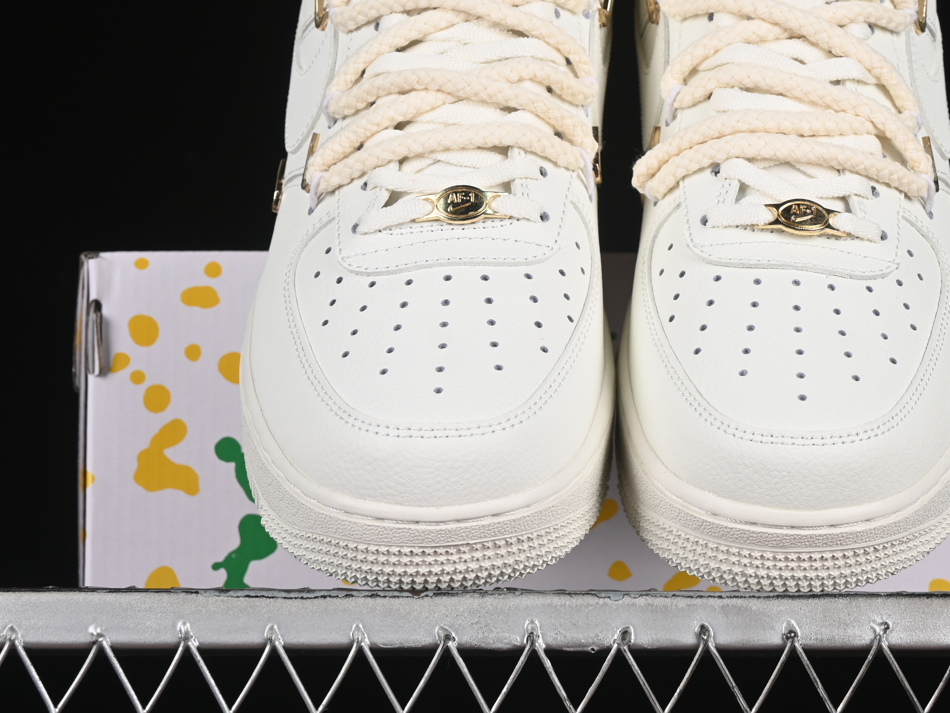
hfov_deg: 16.7
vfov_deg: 12.5
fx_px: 3239
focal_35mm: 118
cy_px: 269
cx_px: 632
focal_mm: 50
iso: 160
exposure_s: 1/100
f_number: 8
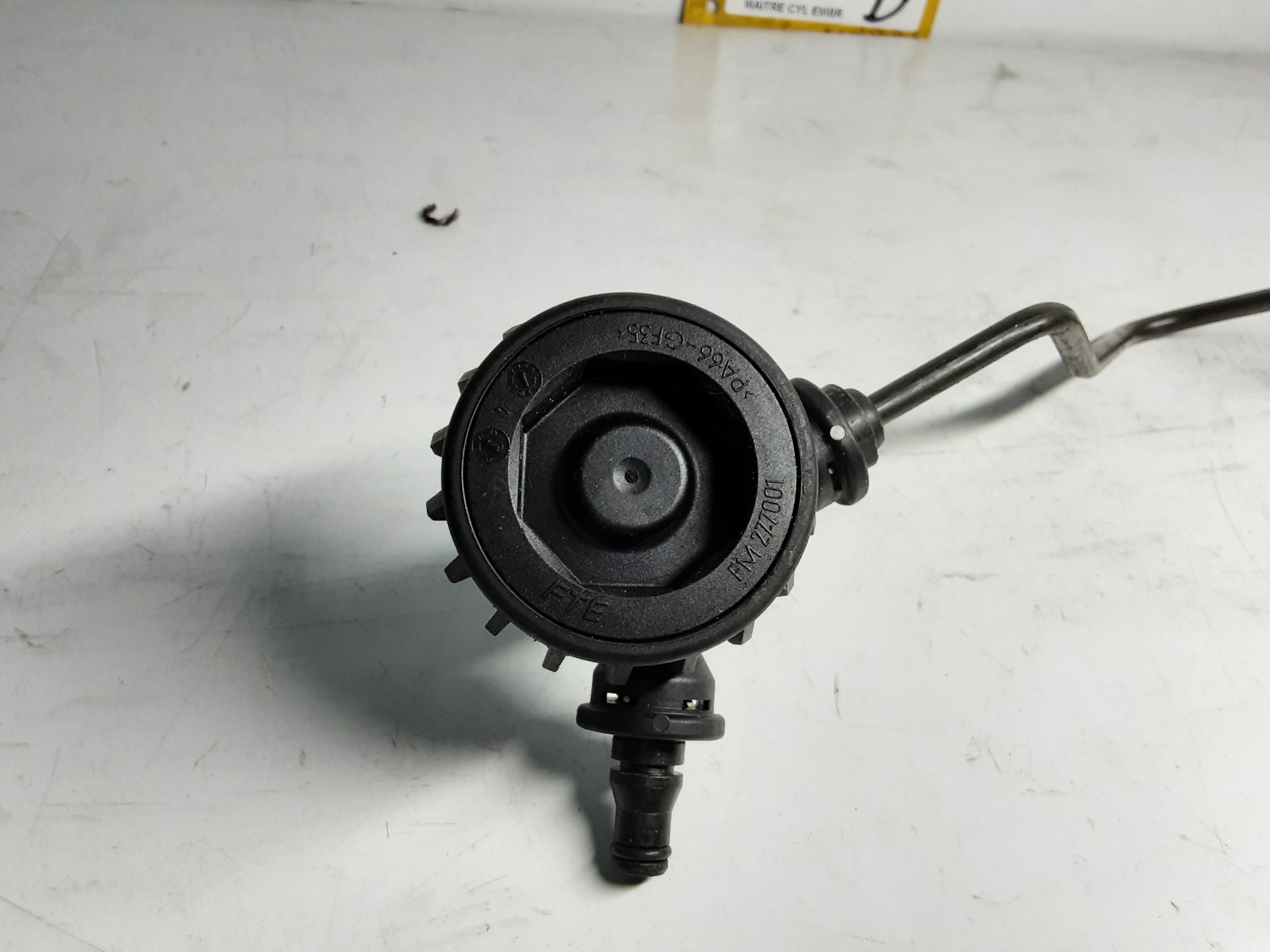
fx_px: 991
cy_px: 476
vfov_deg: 51.4
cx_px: 635
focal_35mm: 27
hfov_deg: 65.3
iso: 80
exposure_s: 1/50
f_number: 1.9
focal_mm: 2.91
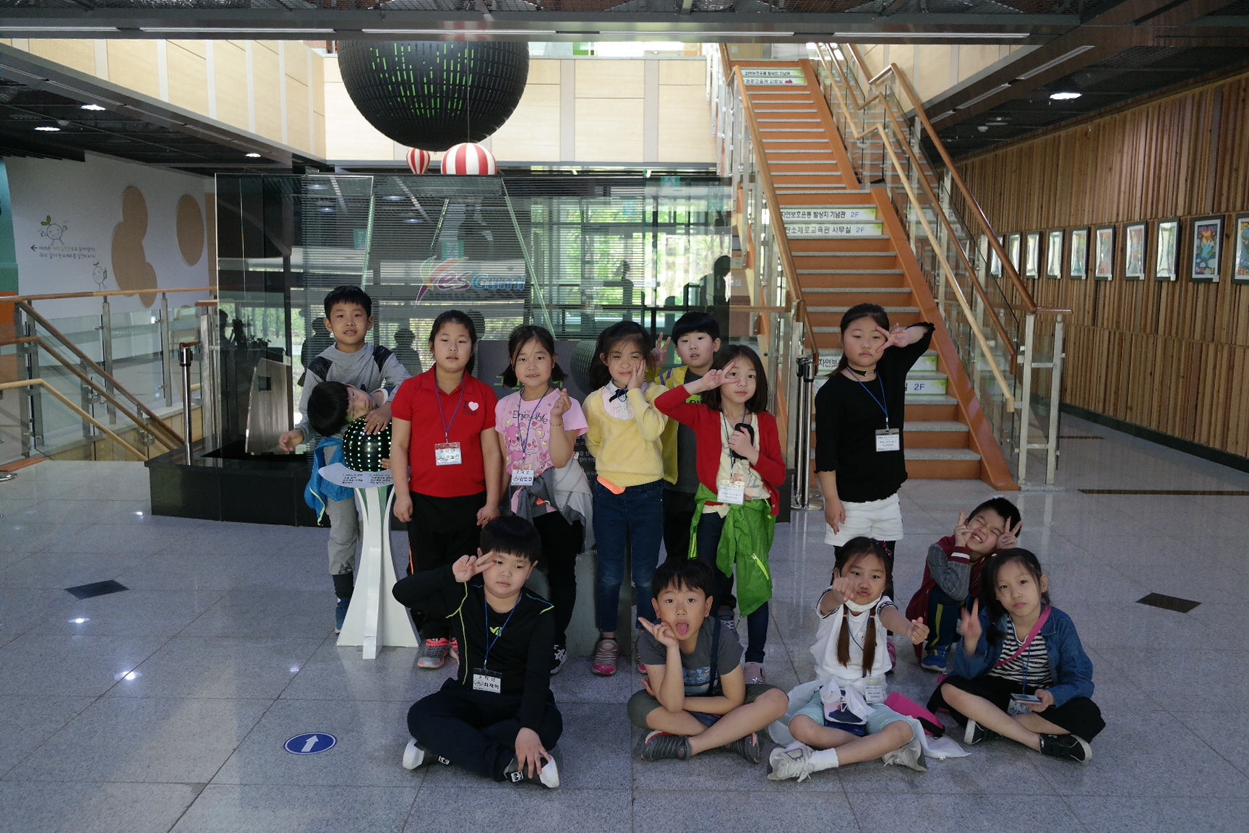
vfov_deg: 43.6
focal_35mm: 30
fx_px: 1041
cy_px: 416
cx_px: 624
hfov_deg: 61.9
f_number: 3.5
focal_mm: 20
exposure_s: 1/40
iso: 400
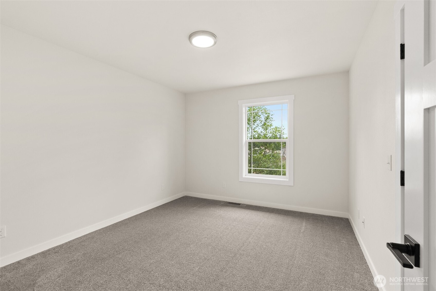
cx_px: 218
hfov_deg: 96.7
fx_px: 194
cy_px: 146
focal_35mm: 16
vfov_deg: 73.8
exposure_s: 1/40
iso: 500
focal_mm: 16
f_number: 8
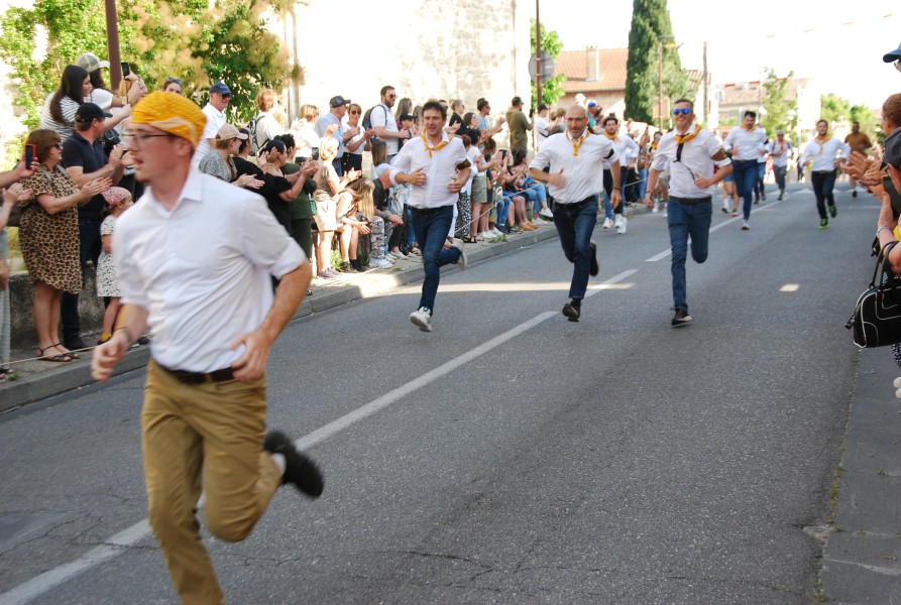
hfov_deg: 35.0
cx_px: 450
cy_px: 302
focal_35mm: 57
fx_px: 1430
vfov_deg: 23.9
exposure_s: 1/200
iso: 400
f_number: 7.1
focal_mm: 38
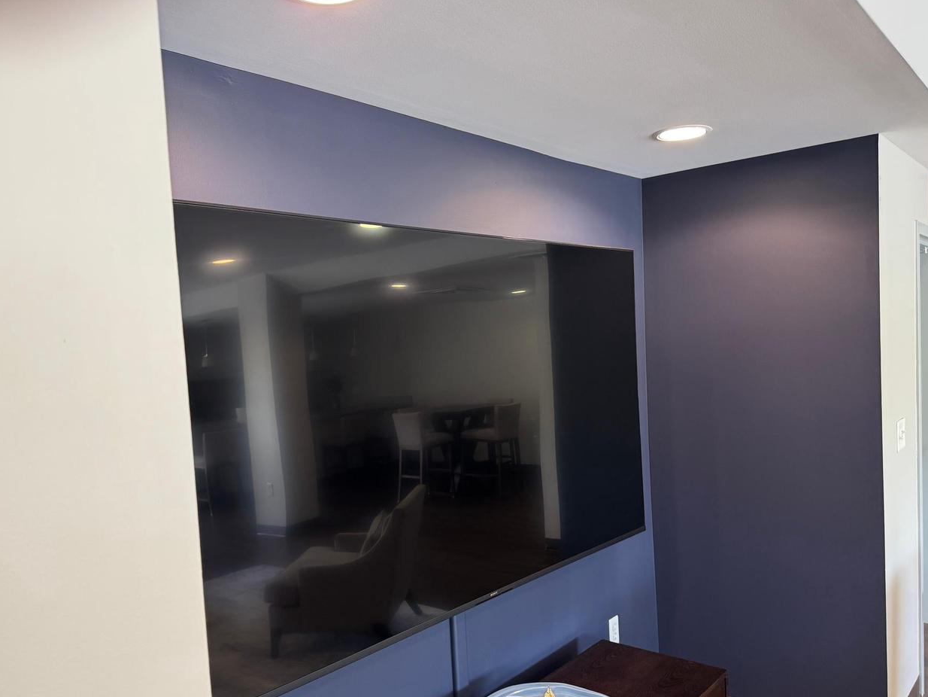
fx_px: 751
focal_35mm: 28
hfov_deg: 63.4
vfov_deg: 49.6
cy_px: 393
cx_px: 442
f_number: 1.78
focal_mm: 6.76
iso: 200
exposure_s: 1/60
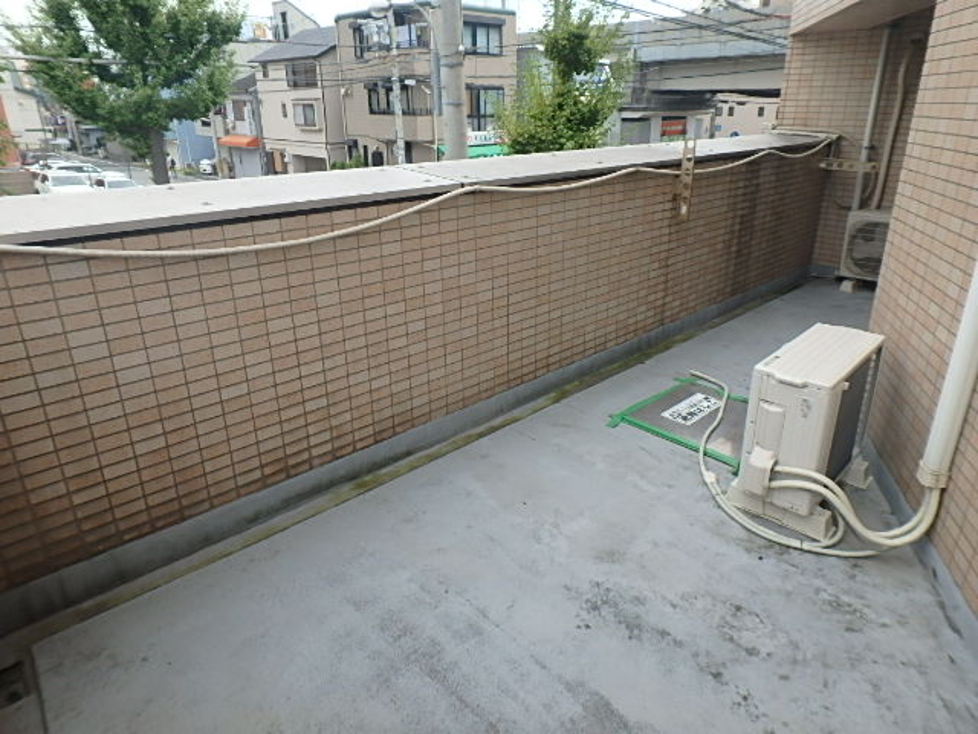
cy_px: 367
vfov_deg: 58.9
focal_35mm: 23
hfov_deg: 73.9
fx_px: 650
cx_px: 489
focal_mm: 4
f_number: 3.8
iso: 125
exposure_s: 1/500
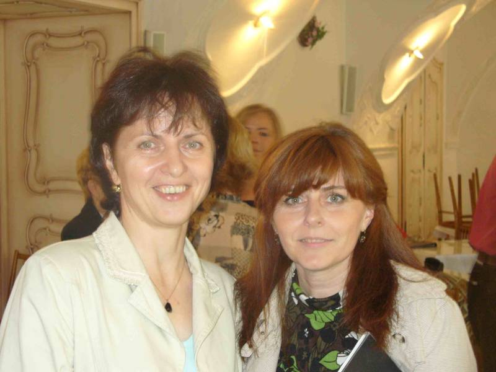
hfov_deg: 28.2
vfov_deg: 21.3
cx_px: 248
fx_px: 989
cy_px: 186
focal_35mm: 69
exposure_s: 1/8
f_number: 3.2
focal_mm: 11.4
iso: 160
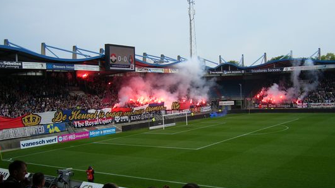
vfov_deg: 29.0
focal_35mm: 41
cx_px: 174
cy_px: 108
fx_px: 364
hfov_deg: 49.4
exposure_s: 1/800
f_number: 2.8
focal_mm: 5.8
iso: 50
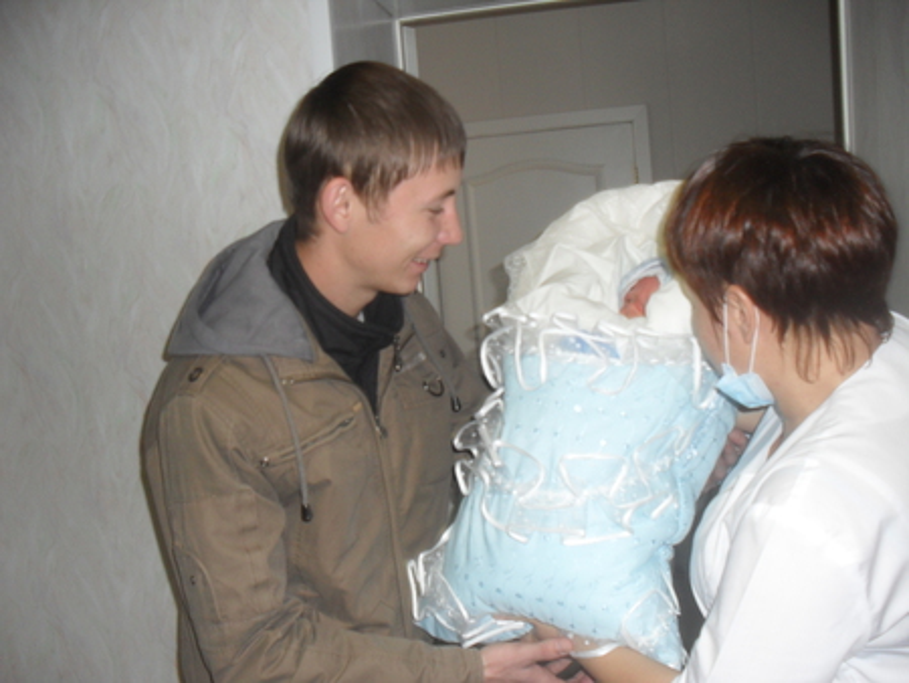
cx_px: 454
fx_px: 920
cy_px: 342
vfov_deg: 40.7
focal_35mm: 35
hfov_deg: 52.6
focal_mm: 6.3
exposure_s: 1/45
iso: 200
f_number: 3.2
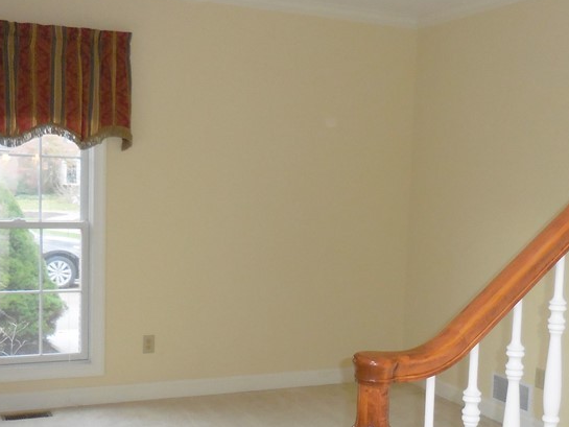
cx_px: 317
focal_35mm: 47
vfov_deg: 30.8
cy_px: 254
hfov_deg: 40.4
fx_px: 773
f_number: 3.3
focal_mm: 4.5
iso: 280
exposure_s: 1/25
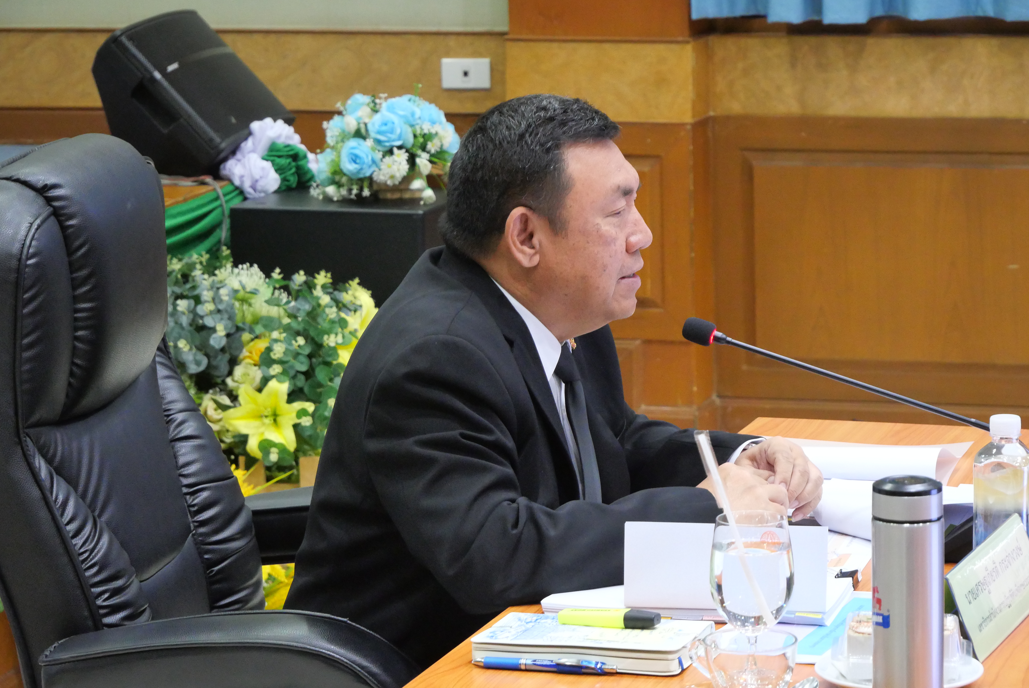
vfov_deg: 11.1
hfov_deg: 16.5
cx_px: 514
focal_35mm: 124
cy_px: 344
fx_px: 3546
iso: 3200
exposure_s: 1/50
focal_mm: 60
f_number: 5.6
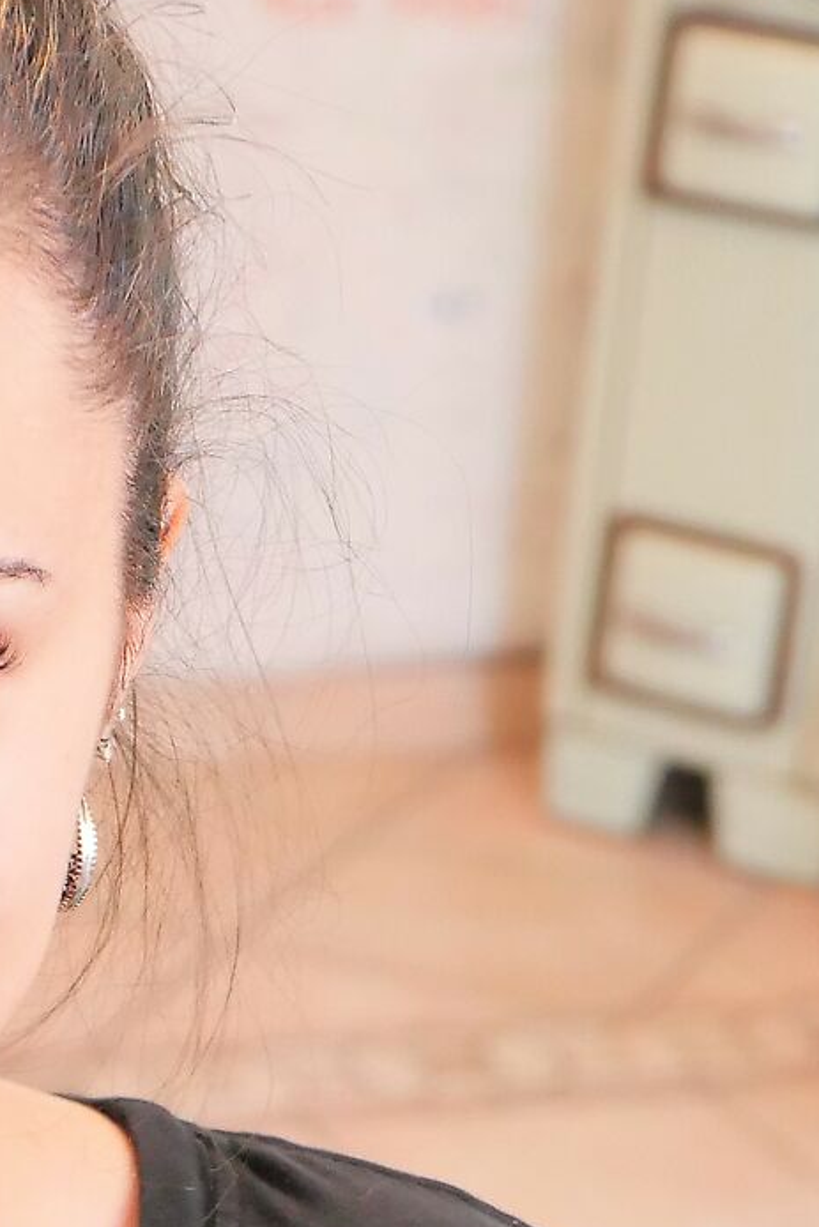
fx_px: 5423
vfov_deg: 12.6
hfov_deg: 8.5
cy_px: 1528
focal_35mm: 159
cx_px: -270
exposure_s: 1/80
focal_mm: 20.6
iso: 1600
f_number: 2.6
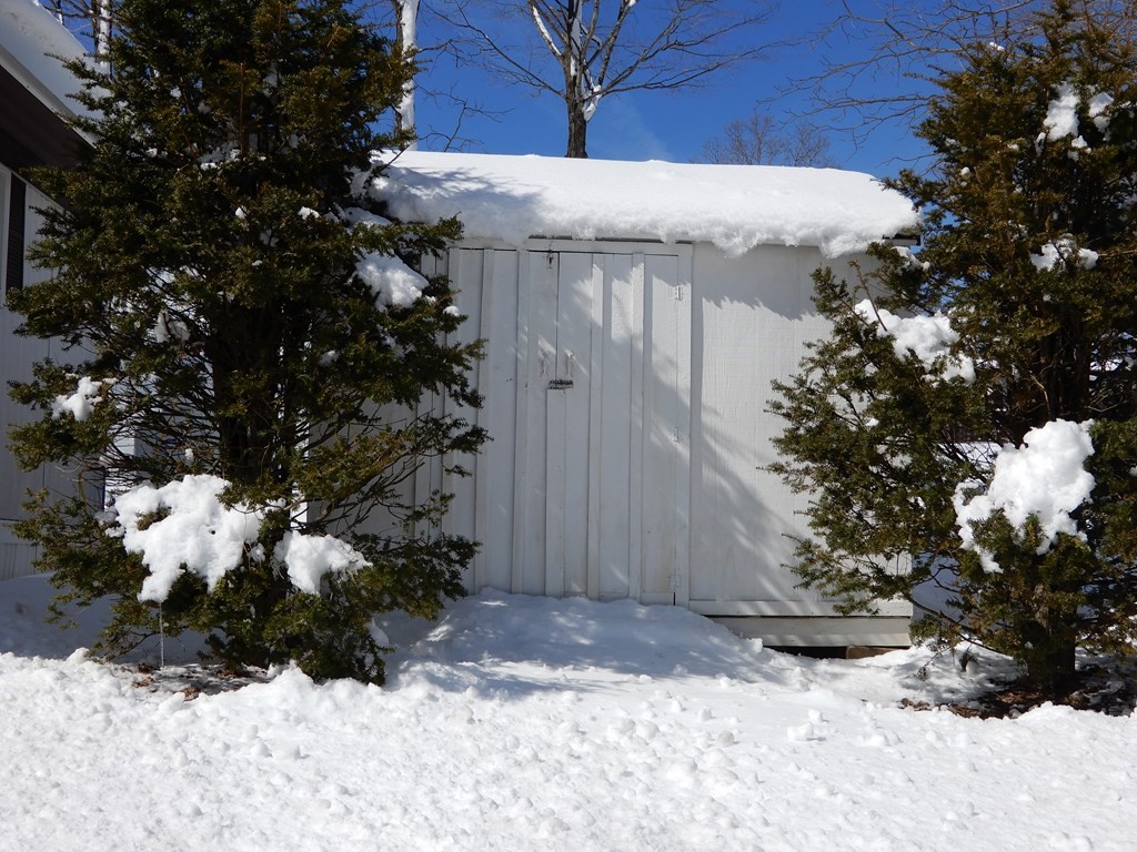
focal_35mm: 45
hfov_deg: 42.1
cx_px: 568
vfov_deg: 32.2
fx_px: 1478
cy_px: 426
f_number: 4
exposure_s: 1/1600
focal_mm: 8
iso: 80
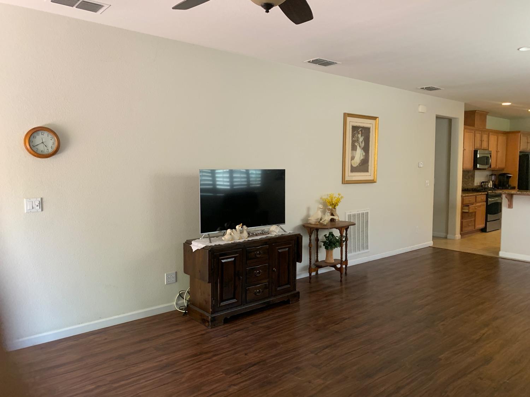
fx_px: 398
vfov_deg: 53.1
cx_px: 265
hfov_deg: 67.3
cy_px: 198
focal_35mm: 26
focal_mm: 4.25
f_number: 1.8
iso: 200
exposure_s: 1/60
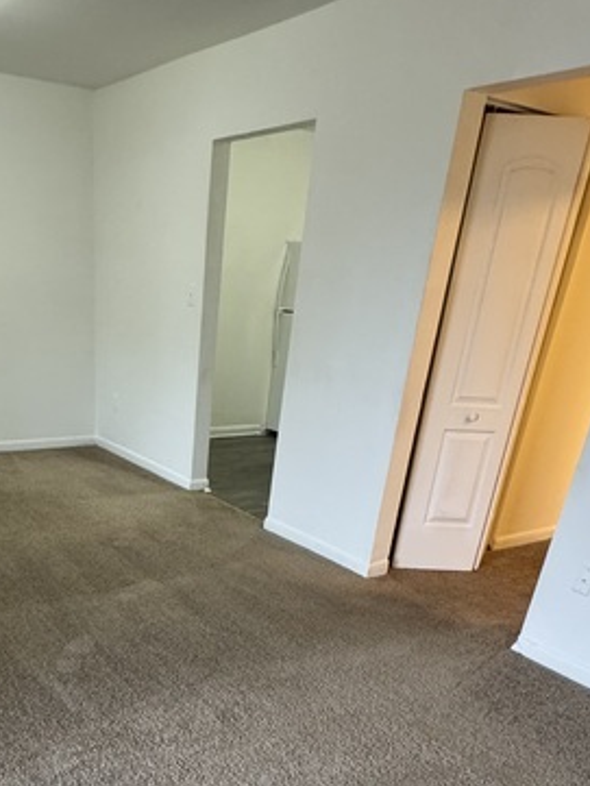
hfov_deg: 44.4
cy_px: 681
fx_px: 704
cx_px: 172
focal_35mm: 31
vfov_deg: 52.5
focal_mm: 2.22
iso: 320
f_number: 2.2
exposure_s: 1/60
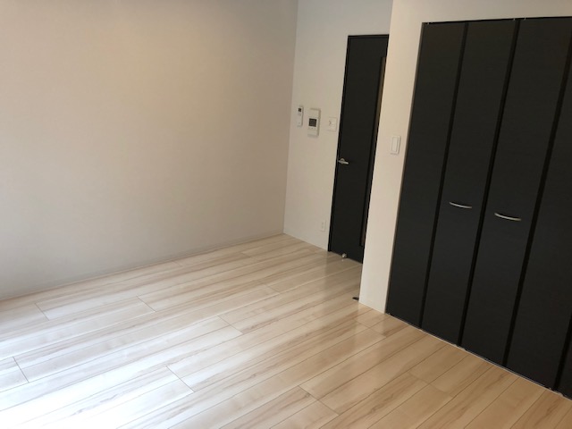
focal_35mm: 28
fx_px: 463
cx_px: 286
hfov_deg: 63.4
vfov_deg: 49.7
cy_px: 214
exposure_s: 1/33
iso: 32
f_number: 1.8
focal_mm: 3.99
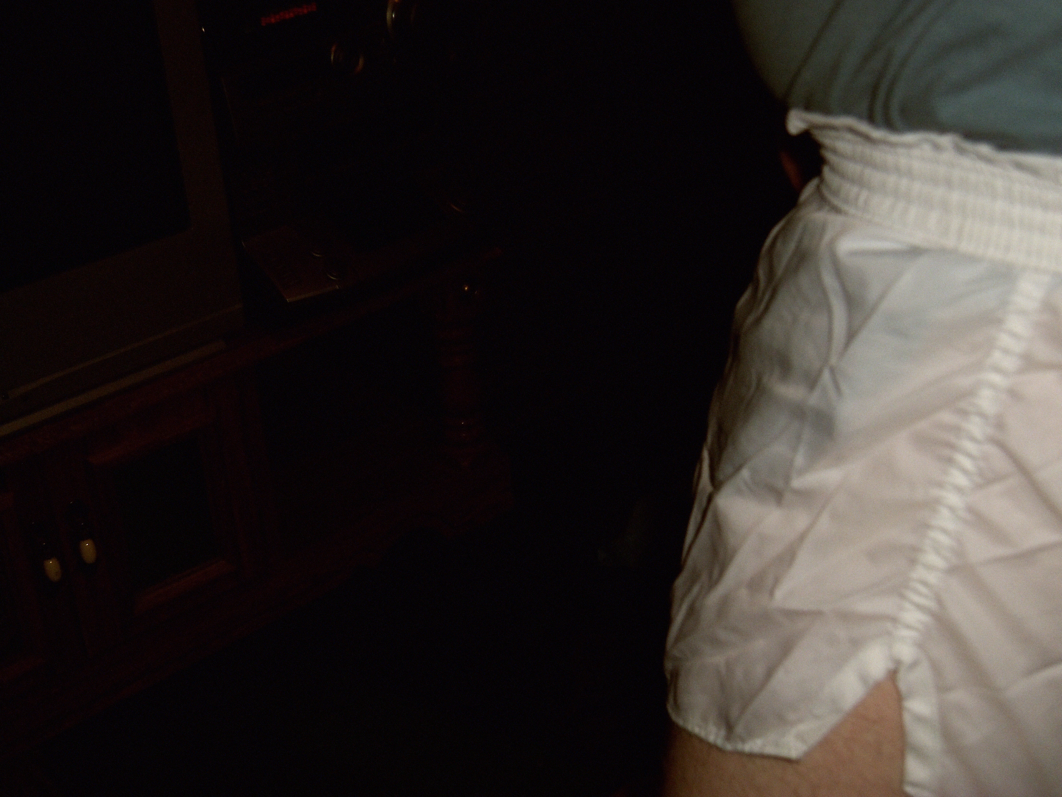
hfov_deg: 38.9
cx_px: 531
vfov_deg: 29.7
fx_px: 1503
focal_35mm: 49
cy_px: 398
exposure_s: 1/40
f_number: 4.6
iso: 100
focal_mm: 8.7
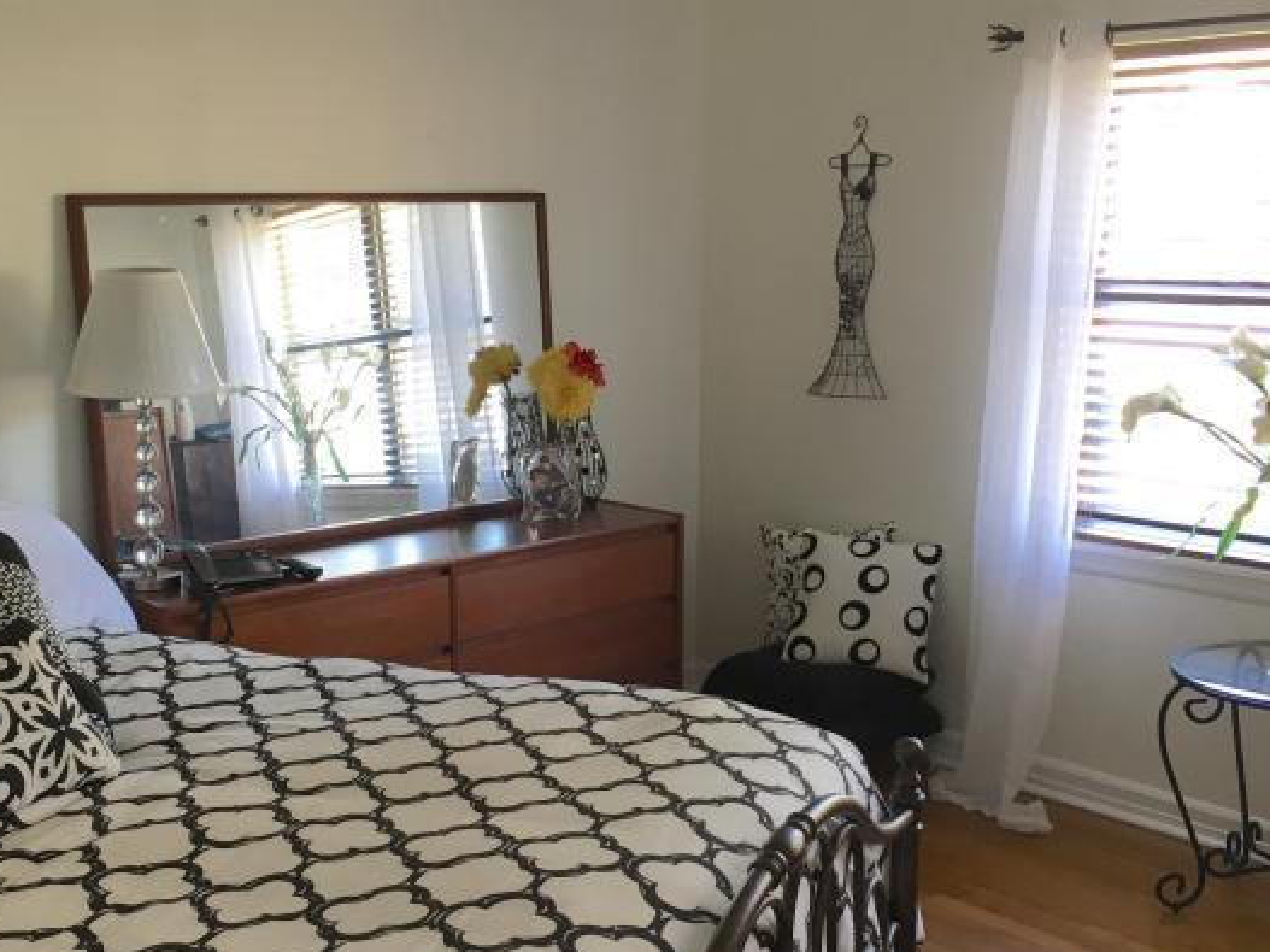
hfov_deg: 42.7
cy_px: 550
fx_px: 1614
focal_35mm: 44
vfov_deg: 32.8
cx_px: 504
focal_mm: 4.15
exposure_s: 1/30
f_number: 2.2
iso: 50
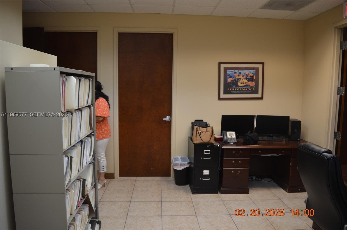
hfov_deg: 67.4
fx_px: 260
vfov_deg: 47.8
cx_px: 174
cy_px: 115
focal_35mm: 27
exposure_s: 1/60
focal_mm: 18
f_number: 4
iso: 400
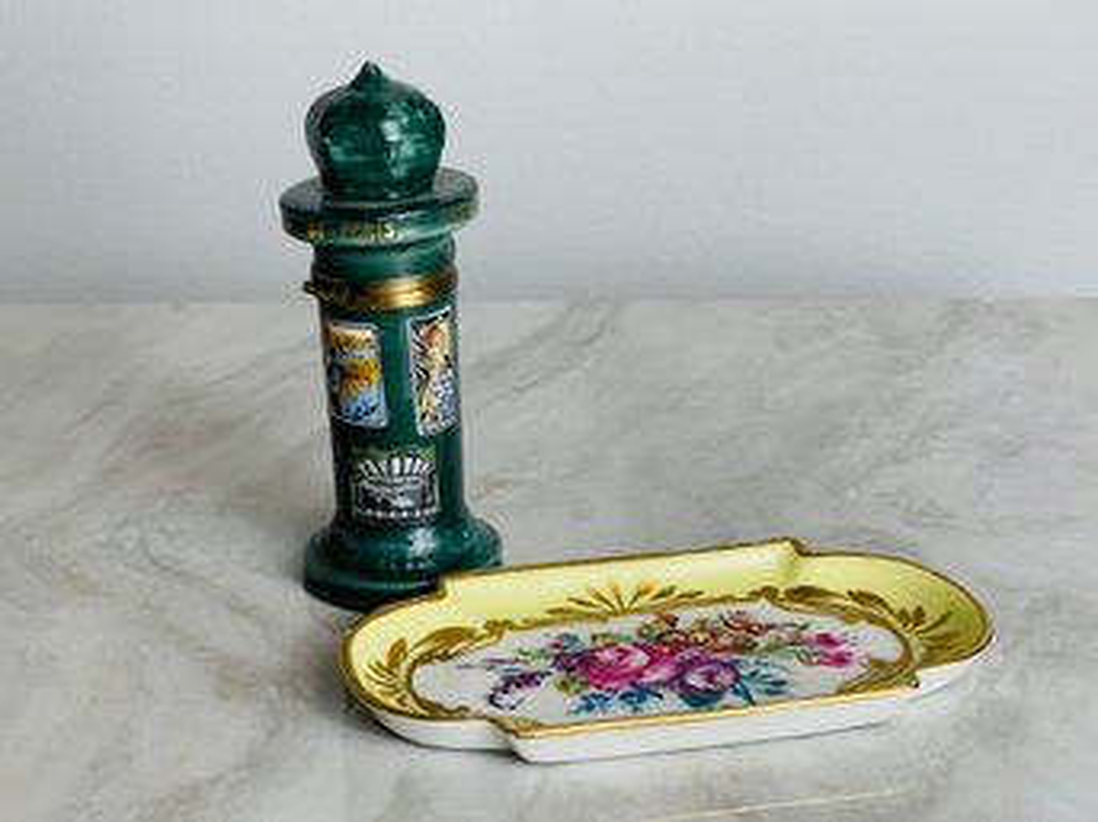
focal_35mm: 64
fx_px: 2029
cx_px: 549
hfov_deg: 30.3
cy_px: 411
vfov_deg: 22.9
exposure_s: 1/120
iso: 100
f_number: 2.2
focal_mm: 7.5
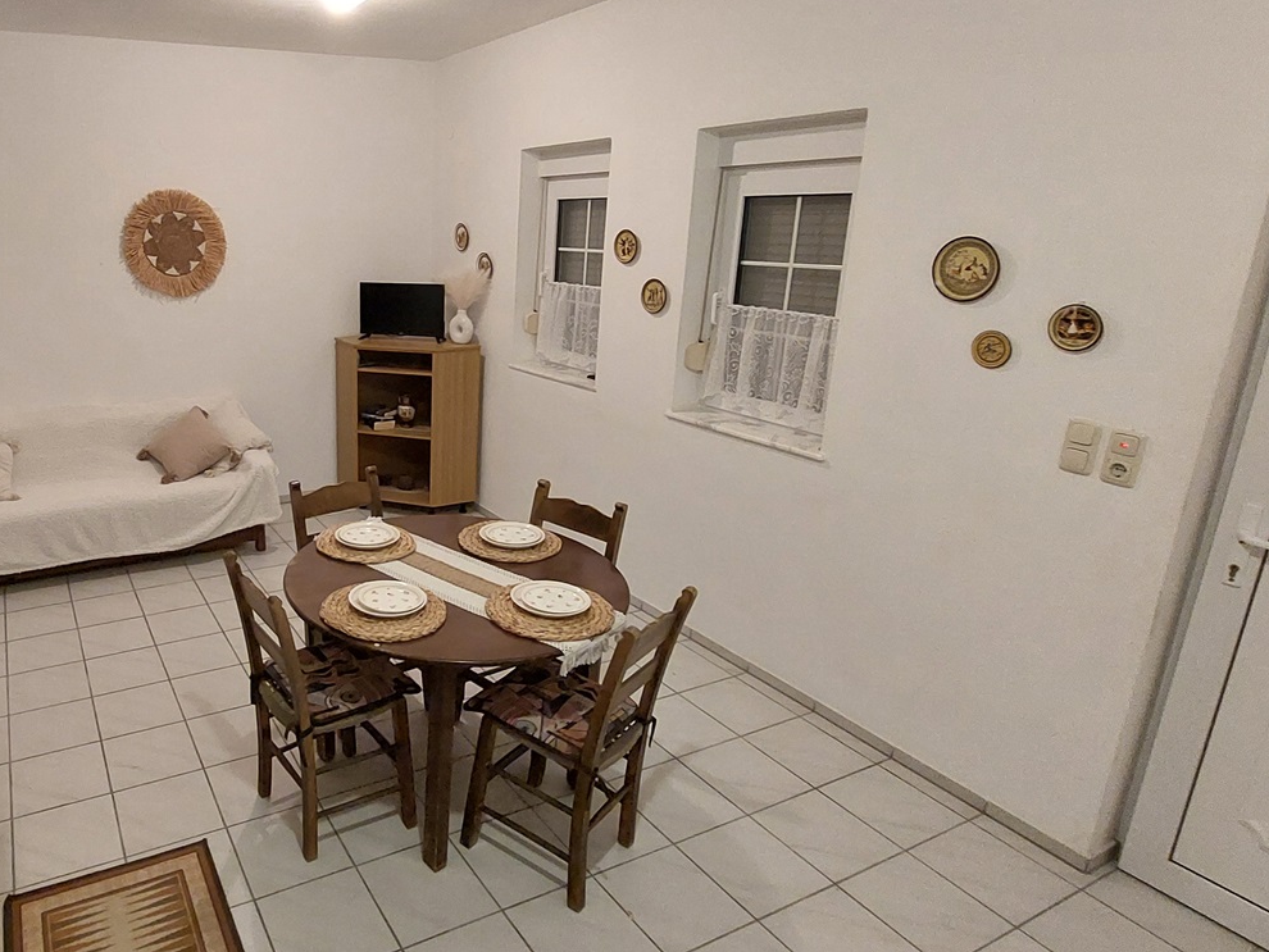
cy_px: 432
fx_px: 770
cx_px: 377
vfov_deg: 63.3
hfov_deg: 75.3
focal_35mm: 21
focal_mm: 1.74
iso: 320
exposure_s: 1/25
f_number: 2.2
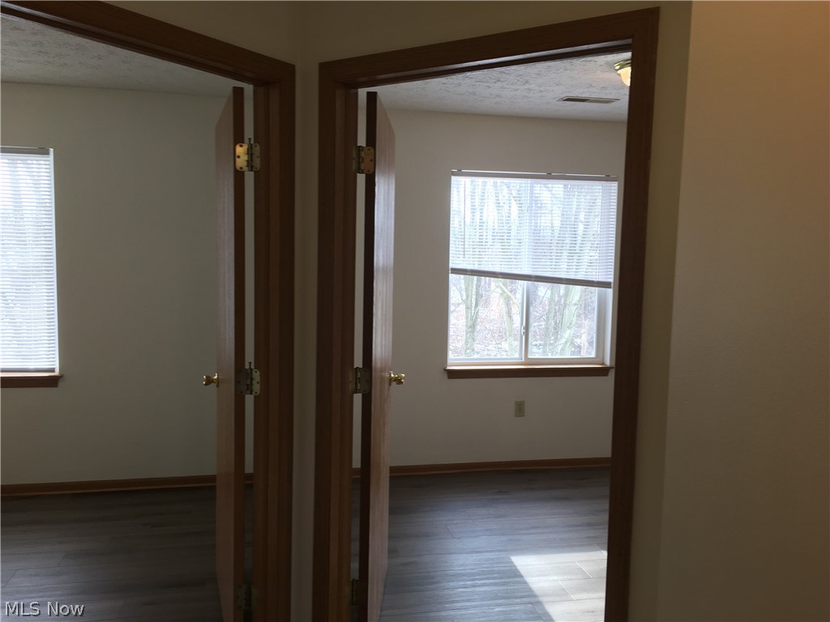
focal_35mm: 29
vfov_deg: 48.2
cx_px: 415
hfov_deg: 61.7
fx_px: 695
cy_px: 311
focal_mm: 4.15
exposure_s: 1/60
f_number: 2.2
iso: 25
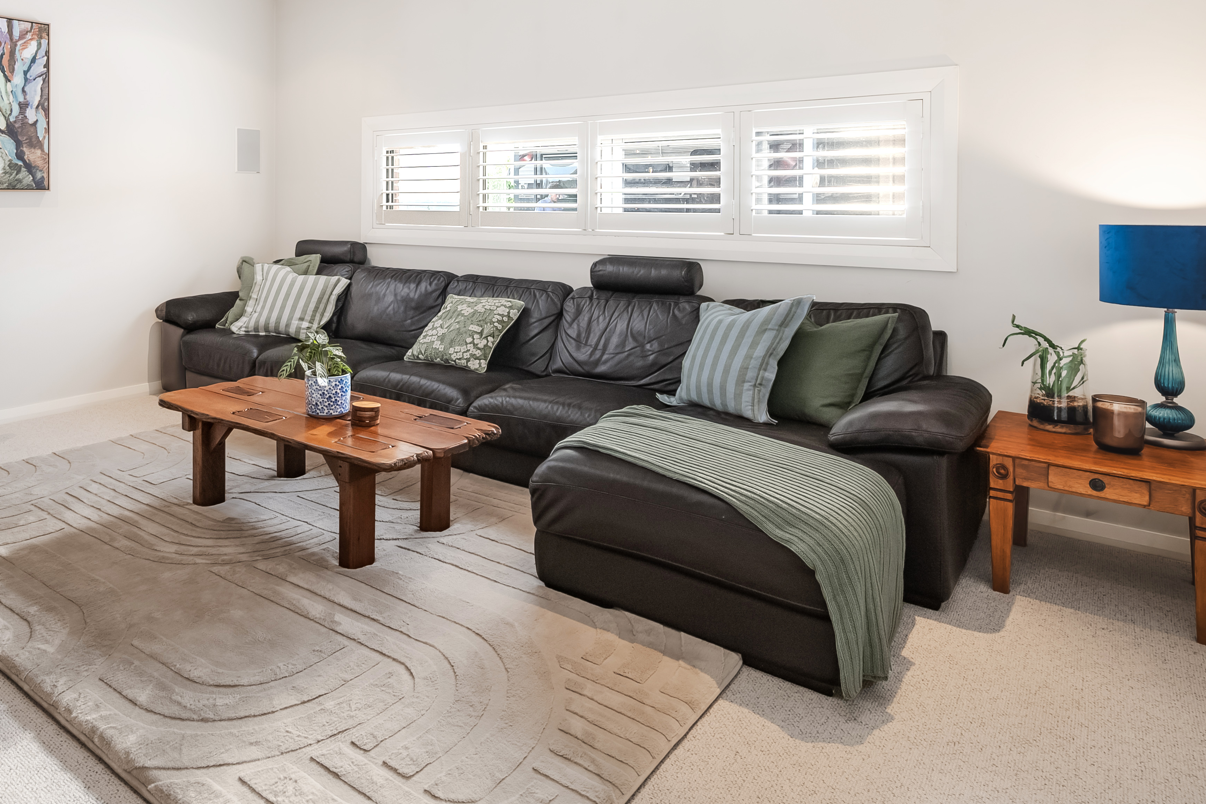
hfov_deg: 62.7
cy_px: 206
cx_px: 426
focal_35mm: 29
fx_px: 967
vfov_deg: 43.7
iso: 500
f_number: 9
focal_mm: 16.5
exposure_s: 1/100
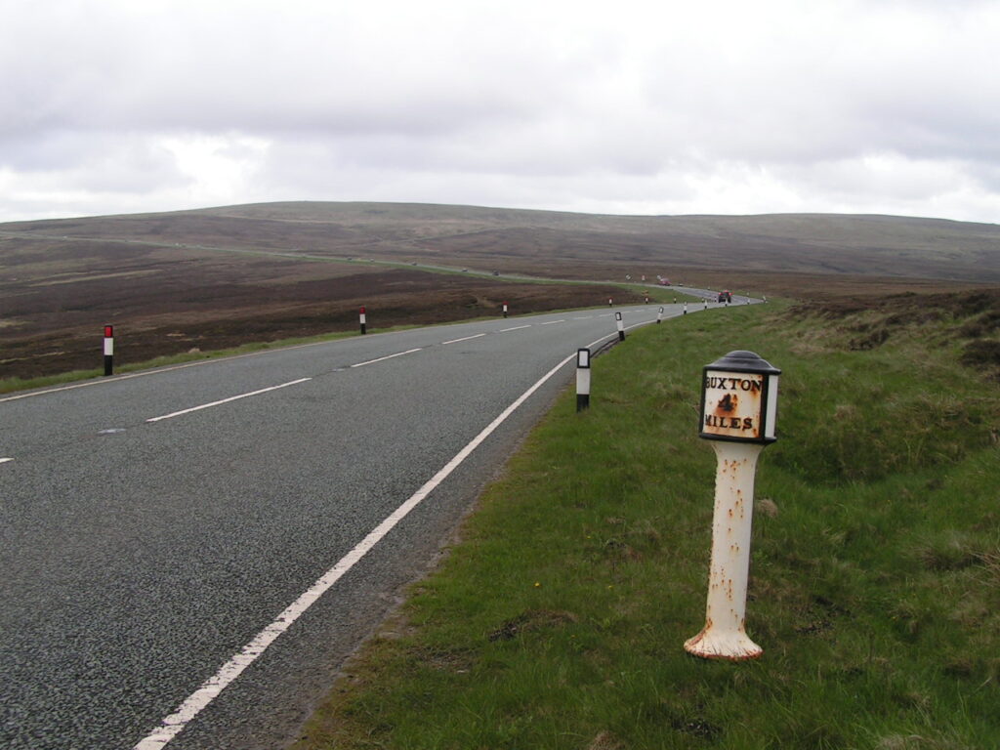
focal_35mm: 38
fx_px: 1098
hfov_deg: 49.0
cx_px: 500
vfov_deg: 37.7
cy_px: 375
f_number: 5.6
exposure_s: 1/100
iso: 50
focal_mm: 5.8
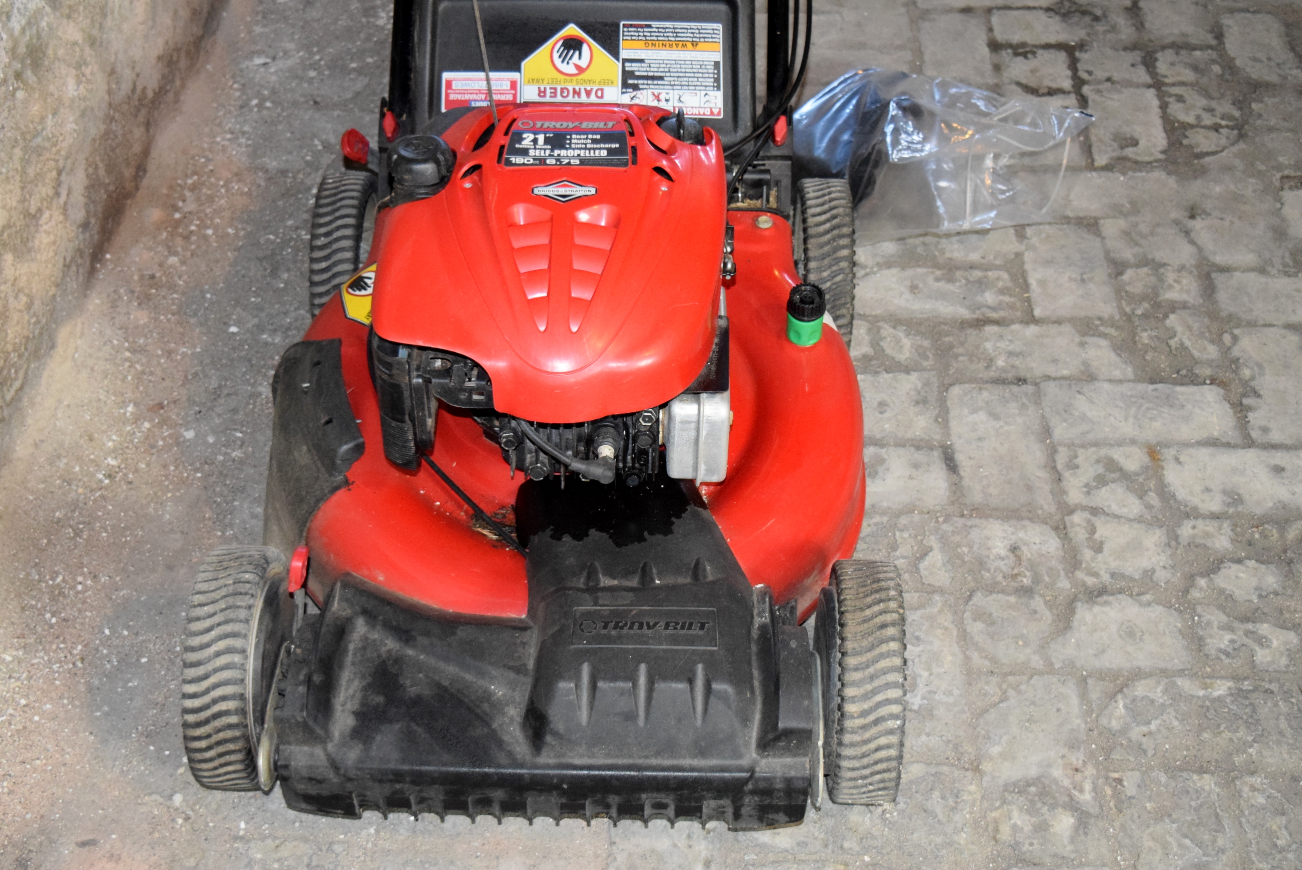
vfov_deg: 26.5
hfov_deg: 38.9
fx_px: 1846
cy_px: 435
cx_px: 651
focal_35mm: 51
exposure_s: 1/60
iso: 3200
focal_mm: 34
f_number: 4.5
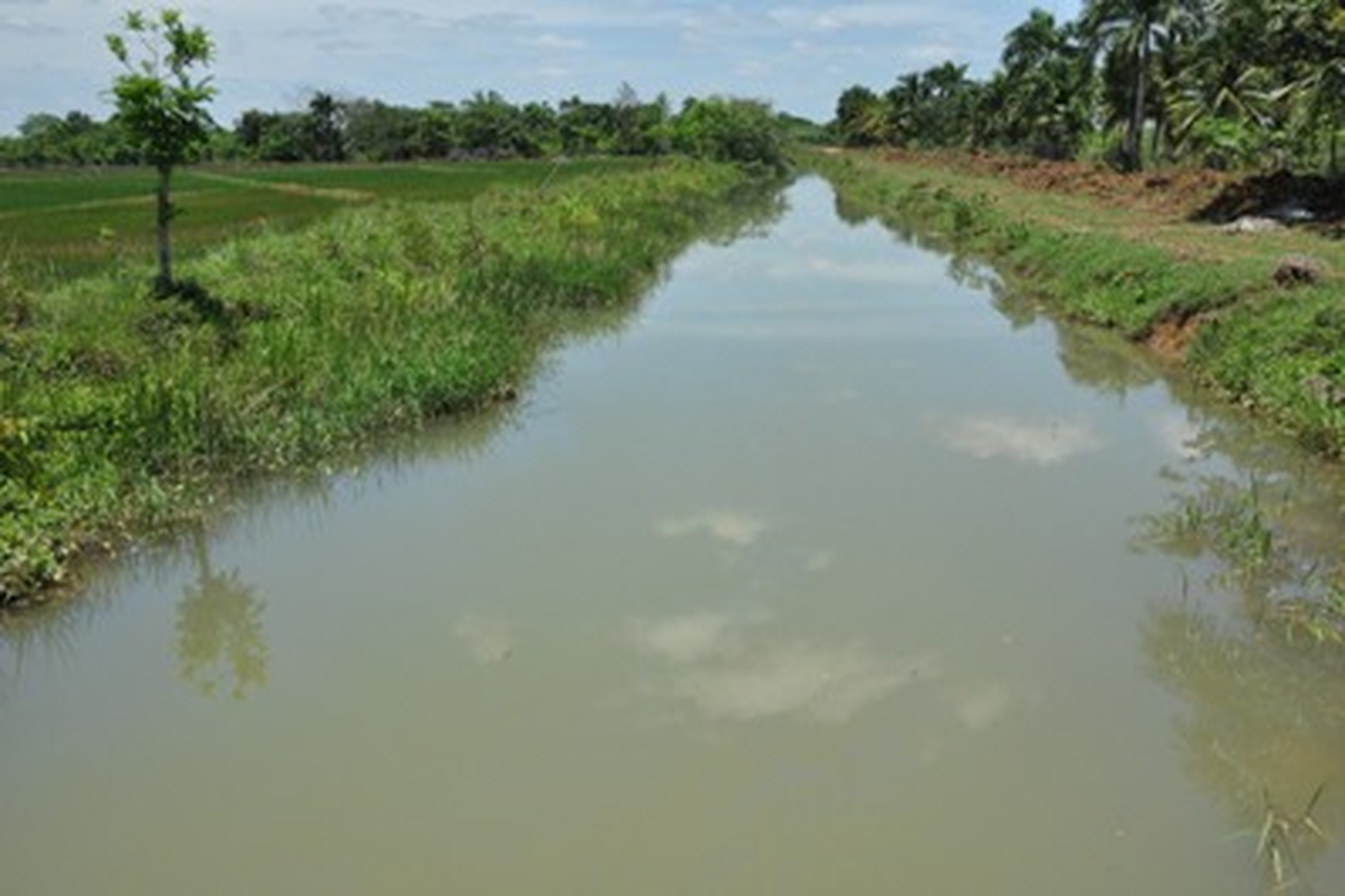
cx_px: 672
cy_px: 448
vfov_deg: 40.0
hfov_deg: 57.2
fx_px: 1233
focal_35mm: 33
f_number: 14
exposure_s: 1/800
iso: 800
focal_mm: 22
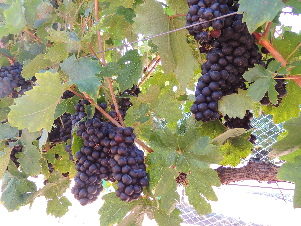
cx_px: 150
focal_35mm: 24
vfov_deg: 56.8
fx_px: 209
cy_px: 113
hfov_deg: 71.6
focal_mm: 4.3
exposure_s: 1/60
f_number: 3
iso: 100
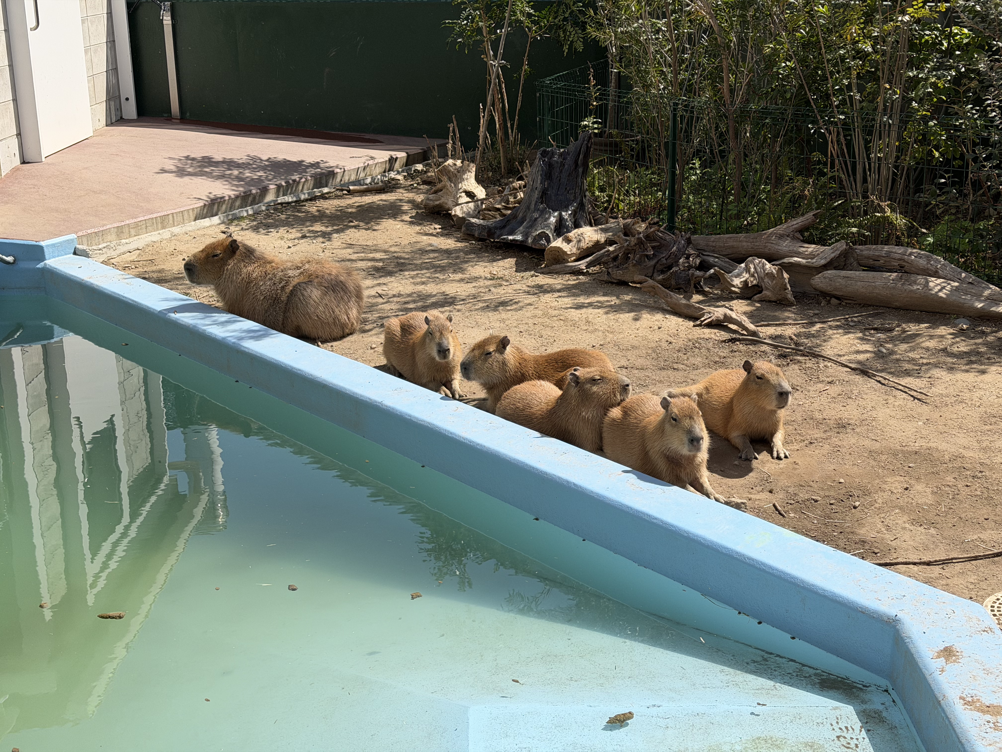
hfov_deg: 39.7
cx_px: 501
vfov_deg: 30.3
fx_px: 1389
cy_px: 376
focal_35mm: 48
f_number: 1.78
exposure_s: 1/4587
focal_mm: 6.76
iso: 80
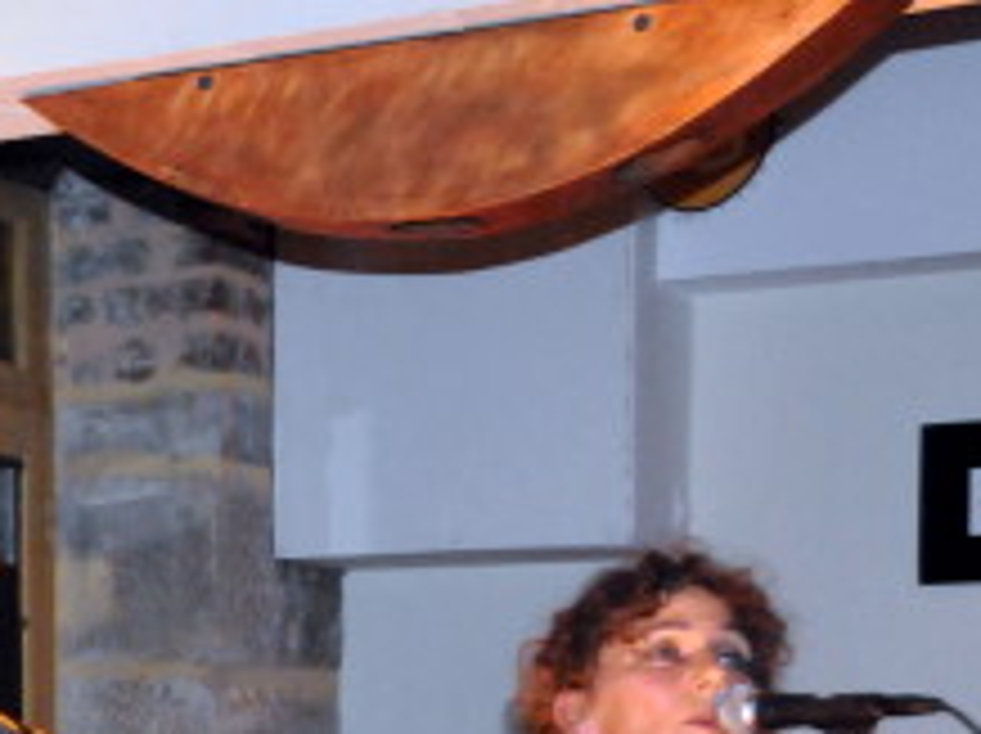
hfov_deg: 17.8
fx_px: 2887
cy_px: 939
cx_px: -374
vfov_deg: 13.9
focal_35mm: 102
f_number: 3.8
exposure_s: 1/200
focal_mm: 22
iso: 3200
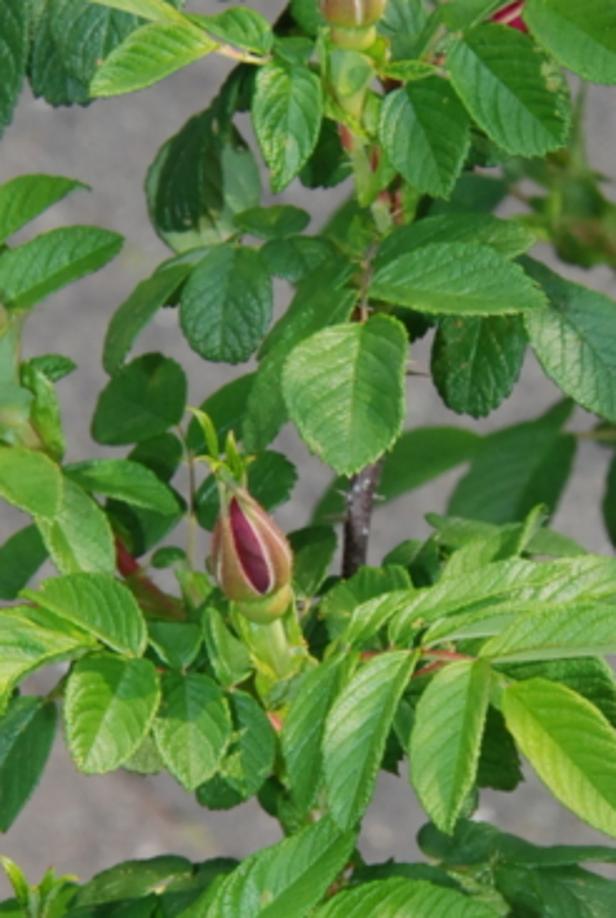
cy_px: 555
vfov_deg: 7.3
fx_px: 7185
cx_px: 305
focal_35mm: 281
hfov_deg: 4.9
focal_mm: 86
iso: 800
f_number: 18
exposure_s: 1/200
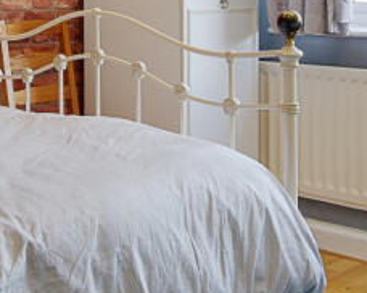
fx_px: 825
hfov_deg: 24.7
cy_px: 14
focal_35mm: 76
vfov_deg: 19.7
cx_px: 76
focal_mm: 12
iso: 100
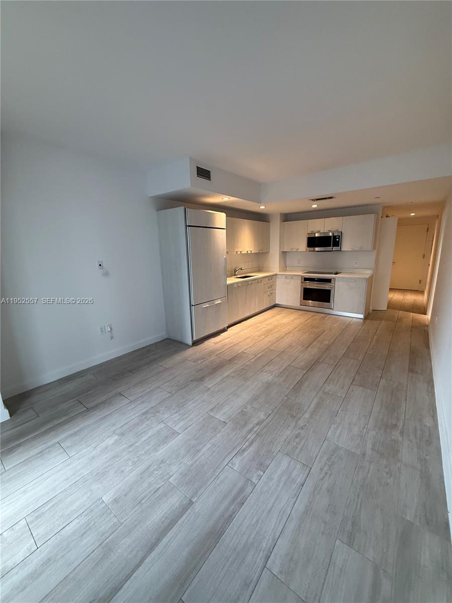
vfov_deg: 102.1
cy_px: 302
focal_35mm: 14
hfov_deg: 85.7
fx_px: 244
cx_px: 226
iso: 250
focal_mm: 2.22
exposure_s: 1/60
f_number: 2.2
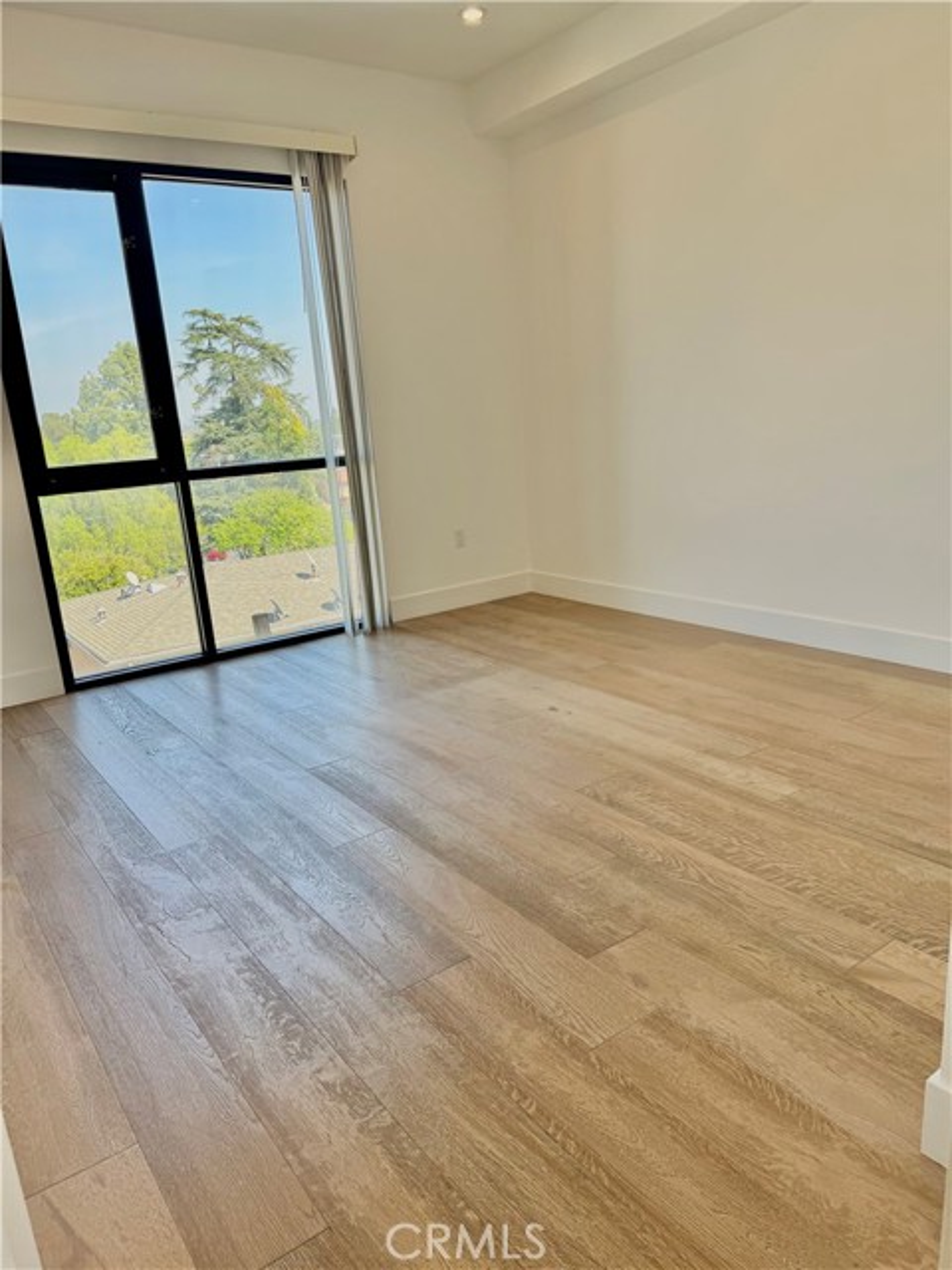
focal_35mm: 24
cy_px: 635
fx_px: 880
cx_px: 476
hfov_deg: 56.8
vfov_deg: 71.6
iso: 80
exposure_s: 1/425
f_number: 1.78
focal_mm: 6.76
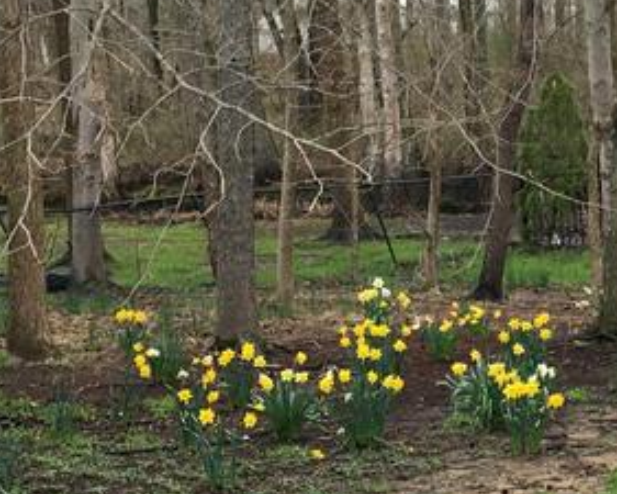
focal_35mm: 103
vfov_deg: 15.0
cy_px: 246
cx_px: 652
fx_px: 1882
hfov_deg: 18.0
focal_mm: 4.15
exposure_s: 1/60
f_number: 2.2
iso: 32
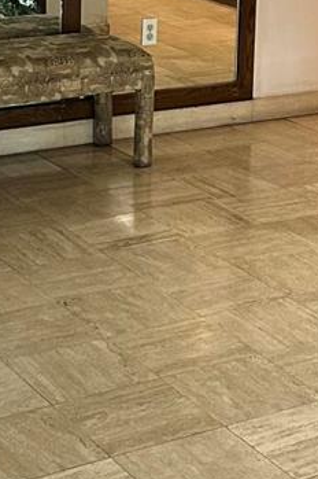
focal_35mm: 110
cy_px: -54
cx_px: 249
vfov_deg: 17.9
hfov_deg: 12.4
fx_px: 1460
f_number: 1.78
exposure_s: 1/60
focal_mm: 6.86
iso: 250
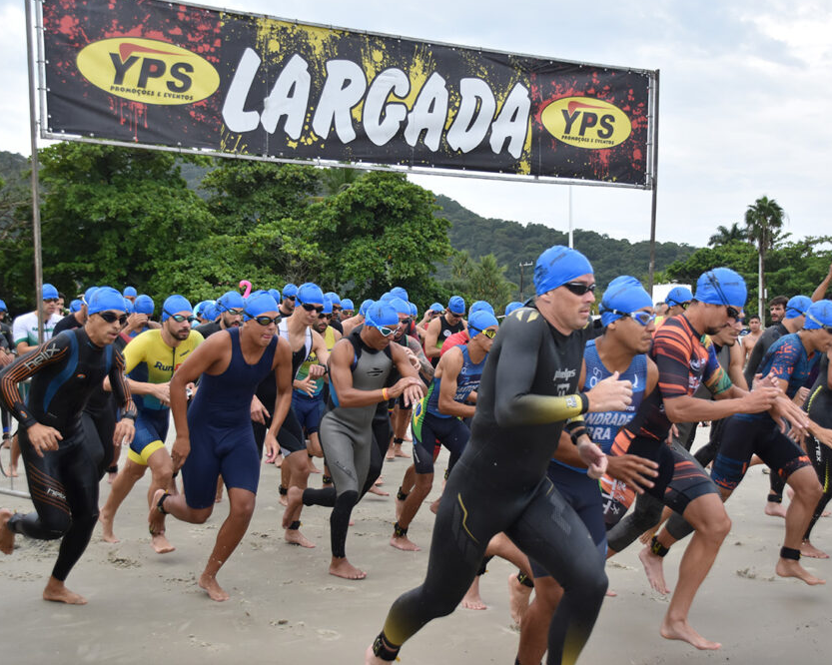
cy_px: 328
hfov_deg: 41.2
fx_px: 1108
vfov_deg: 33.4
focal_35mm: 45
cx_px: 426
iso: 400
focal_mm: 26
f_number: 4.5
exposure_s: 1/1250
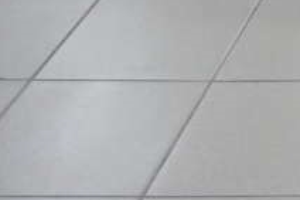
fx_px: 1299
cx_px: 720
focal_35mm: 156
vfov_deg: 8.3
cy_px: -212
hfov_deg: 11.1
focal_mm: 20
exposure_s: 1/160
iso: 4000
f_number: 4
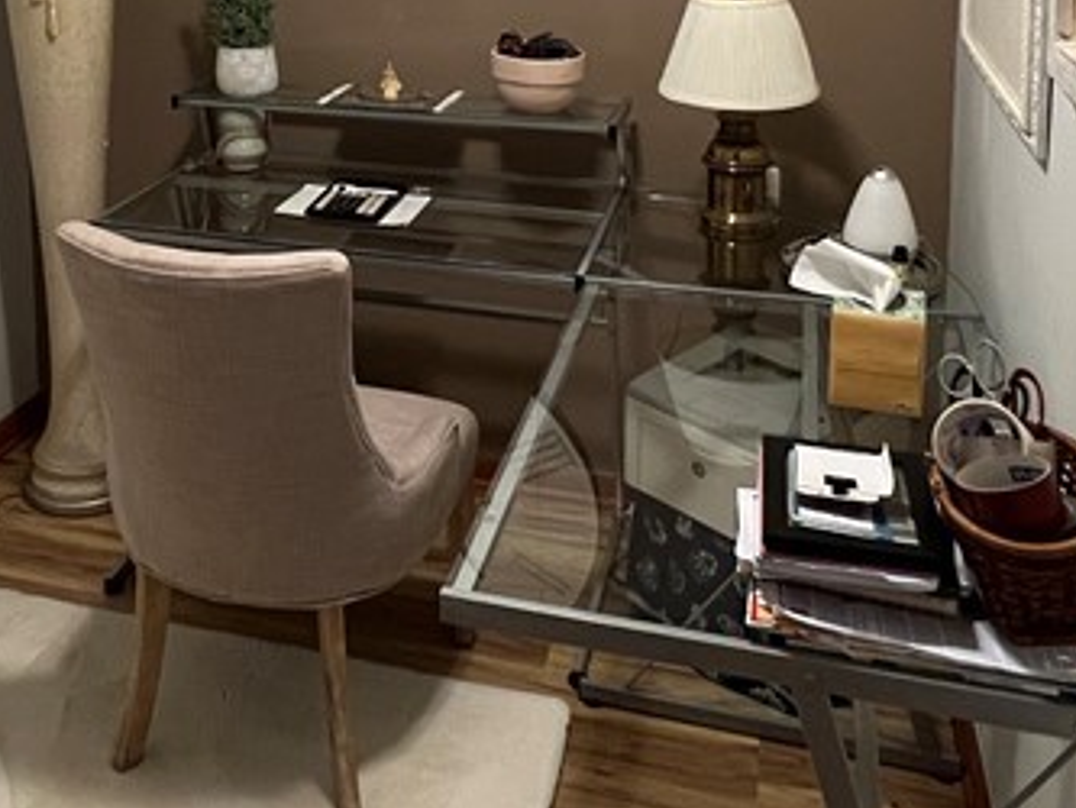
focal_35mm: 40
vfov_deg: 32.8
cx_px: 346
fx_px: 1244
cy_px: -13
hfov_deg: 46.0
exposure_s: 1/60
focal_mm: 1.57
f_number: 1.8
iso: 400
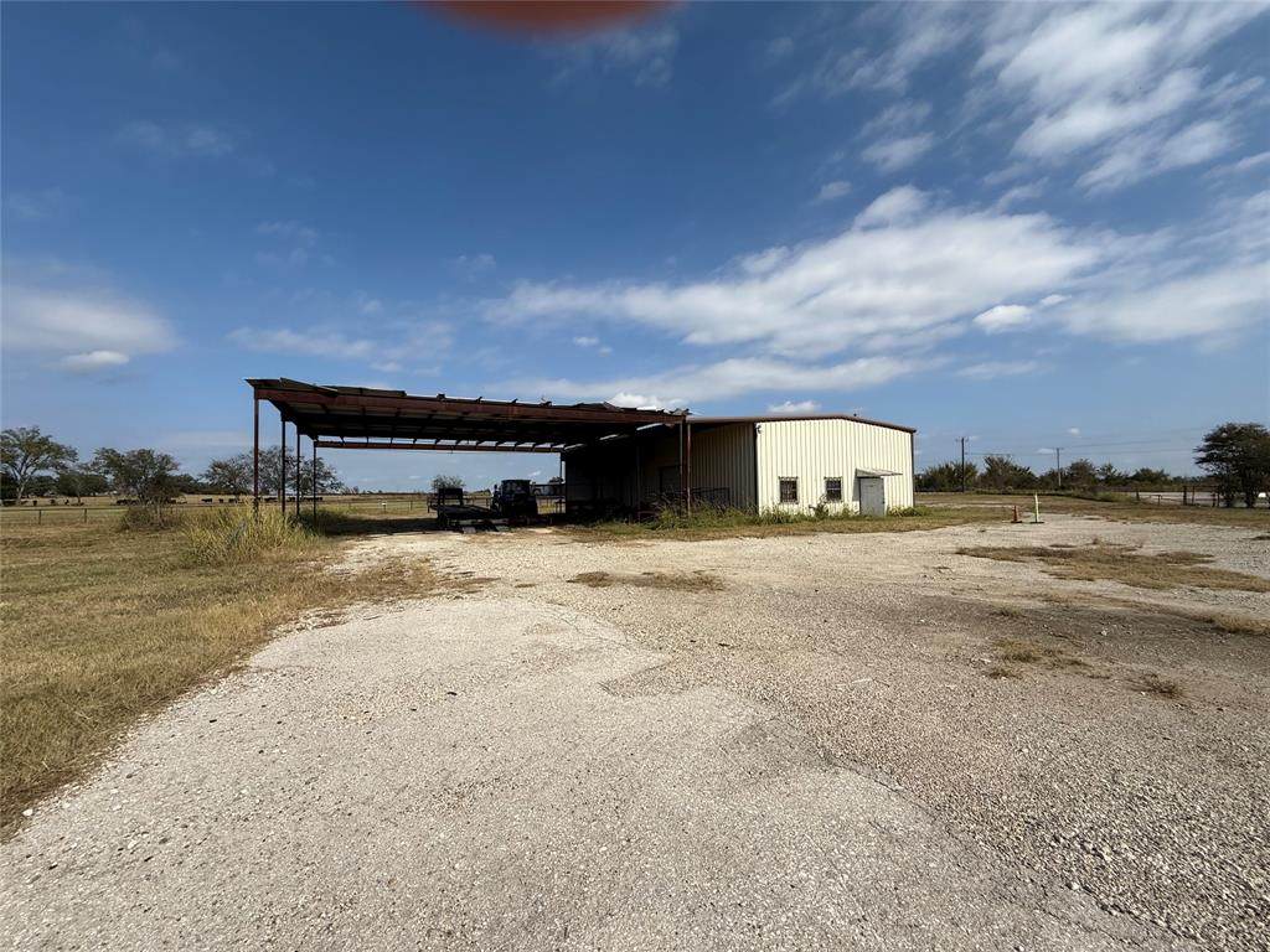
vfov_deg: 85.7
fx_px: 514
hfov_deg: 102.1
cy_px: 476
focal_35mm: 14
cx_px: 635
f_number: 2.2
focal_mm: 2.22
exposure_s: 1/3891
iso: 50
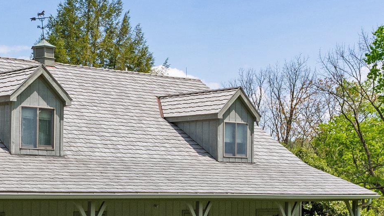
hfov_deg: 26.3
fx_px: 794
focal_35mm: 78
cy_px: 187
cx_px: 44
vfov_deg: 15.3
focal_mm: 34
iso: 640
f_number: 10
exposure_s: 1/800
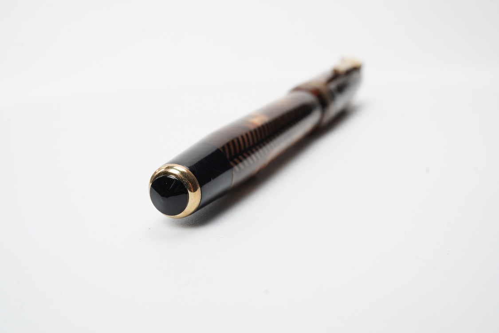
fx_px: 624
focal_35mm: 45
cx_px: 250
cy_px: 166
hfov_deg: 43.6
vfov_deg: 29.9
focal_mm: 30
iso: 640
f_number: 22
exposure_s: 1/100
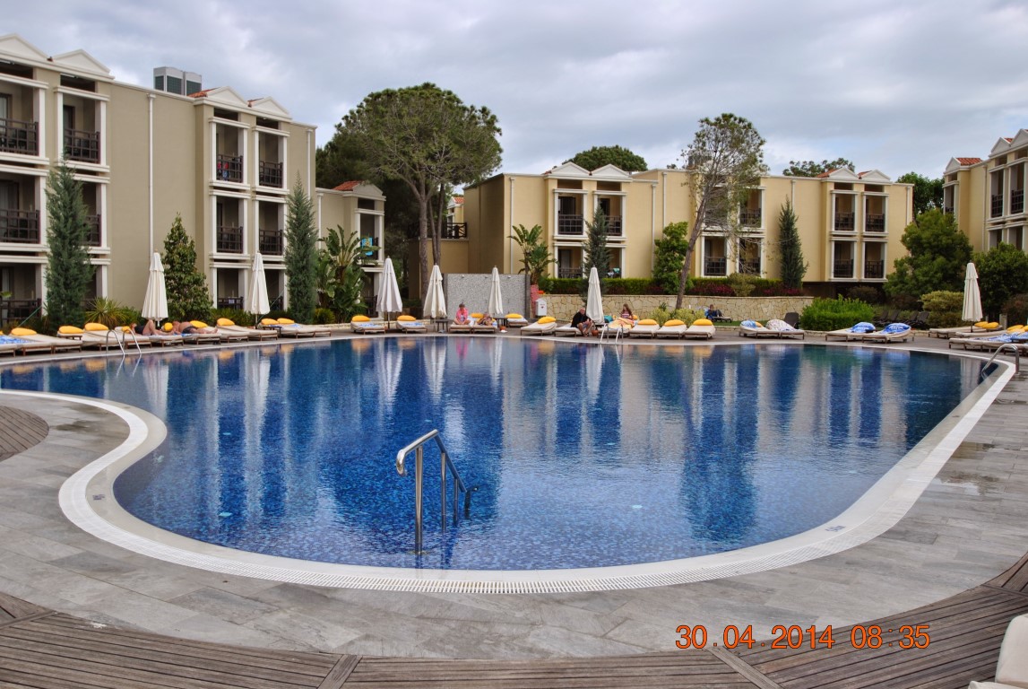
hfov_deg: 59.4
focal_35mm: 32
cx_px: 514
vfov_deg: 41.8
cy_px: 344
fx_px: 901
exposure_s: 1/250
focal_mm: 21
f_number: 8
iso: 100
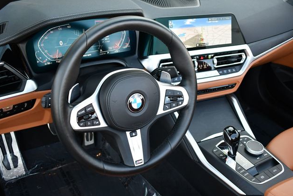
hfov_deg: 51.9
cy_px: 98
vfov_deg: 36.0
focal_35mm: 37
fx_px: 301
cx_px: 149
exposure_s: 1/250
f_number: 3.5
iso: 560
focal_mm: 18
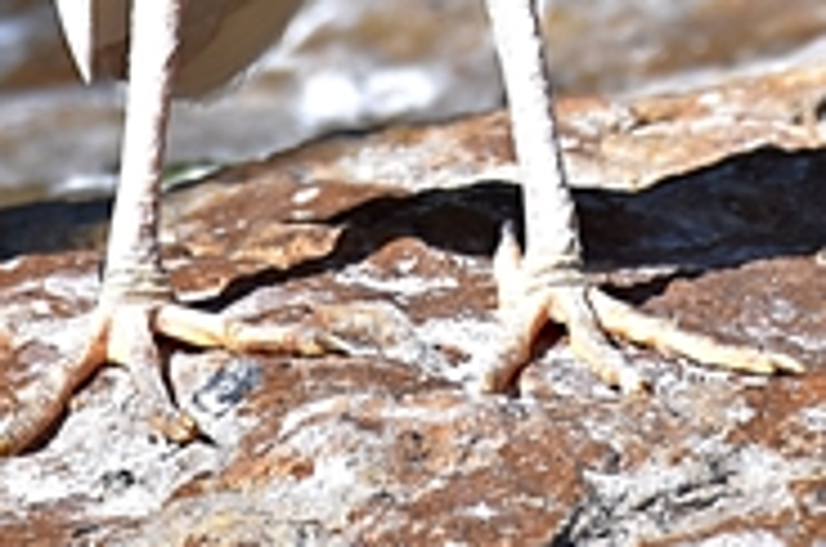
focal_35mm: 1171
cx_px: 628
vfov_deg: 1.2
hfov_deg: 1.8
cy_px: -509
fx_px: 26821
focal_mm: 140
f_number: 5.6
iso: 220
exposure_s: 1/500
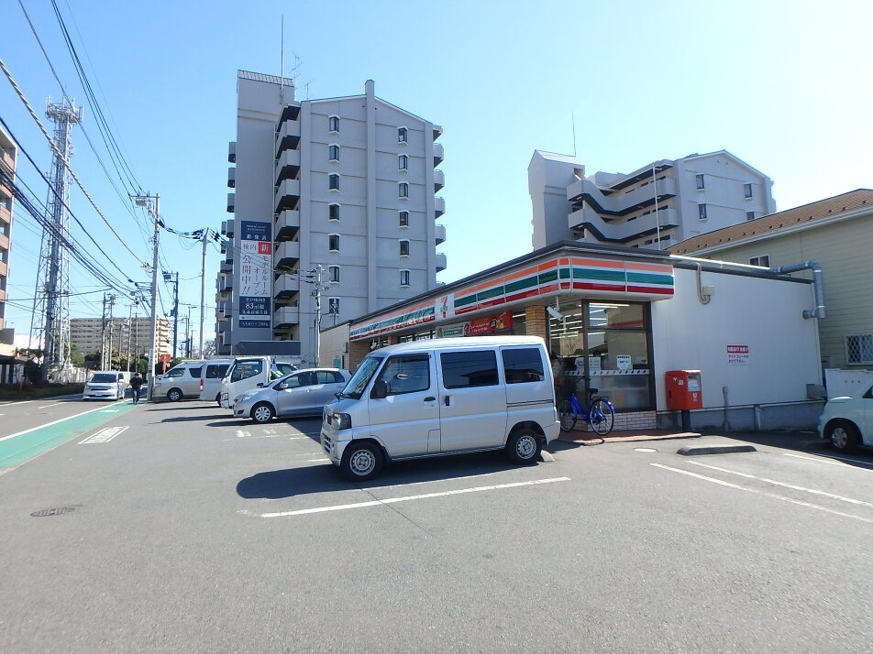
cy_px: 327
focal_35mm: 21
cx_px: 436
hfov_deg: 79.0
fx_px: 530
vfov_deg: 63.4
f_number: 3.5
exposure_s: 1/640
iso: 125
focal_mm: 3.7
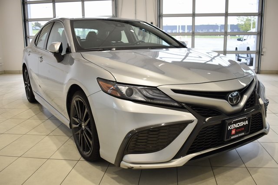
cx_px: 139
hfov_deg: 57.2
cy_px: 92
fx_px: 255
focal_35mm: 33
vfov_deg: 40.0
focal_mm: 22
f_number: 3.8
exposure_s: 1/40
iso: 125
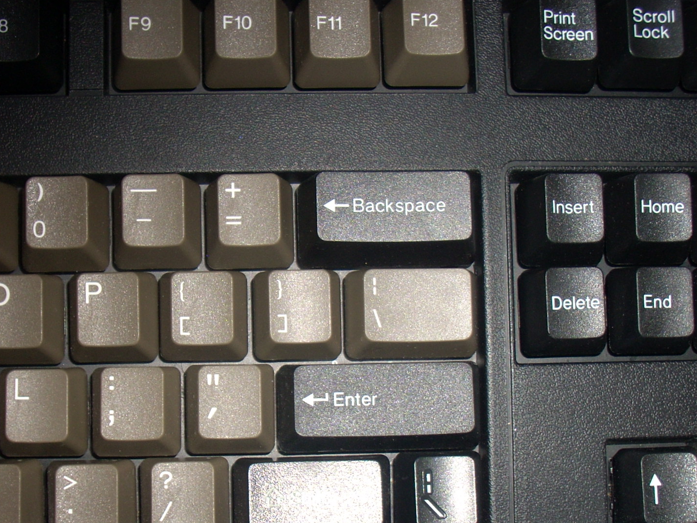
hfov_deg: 36.1
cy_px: 322
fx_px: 1067
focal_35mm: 53
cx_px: 290
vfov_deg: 27.4
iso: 64
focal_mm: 6.2
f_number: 5.6
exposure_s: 1/60
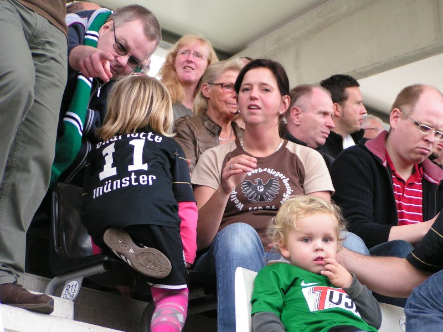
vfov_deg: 11.3
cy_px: 166
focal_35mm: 131
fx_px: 1676
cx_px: 222
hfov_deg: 15.1
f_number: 3.5
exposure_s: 1/200
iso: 125
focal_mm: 20
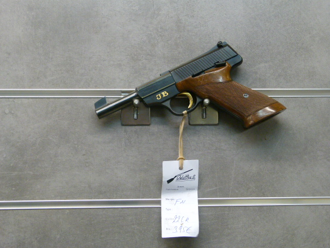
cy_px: 122
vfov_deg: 19.9
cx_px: 173
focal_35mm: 74
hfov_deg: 26.3
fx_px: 706
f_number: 3.3
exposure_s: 1/60
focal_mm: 12.6
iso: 250
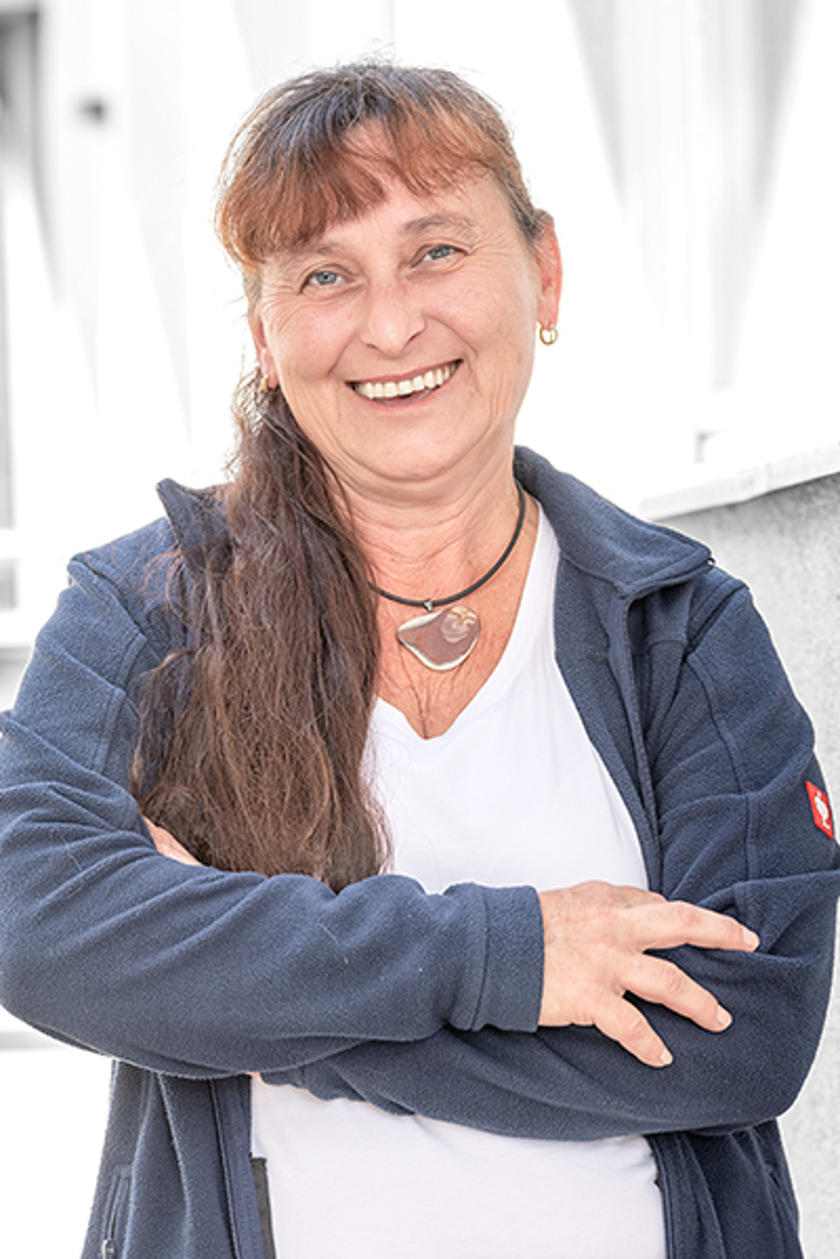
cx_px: 420
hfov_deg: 15.7
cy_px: 630
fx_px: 3045
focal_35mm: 87
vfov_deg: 23.4
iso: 160
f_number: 4
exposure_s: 1/200
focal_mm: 87
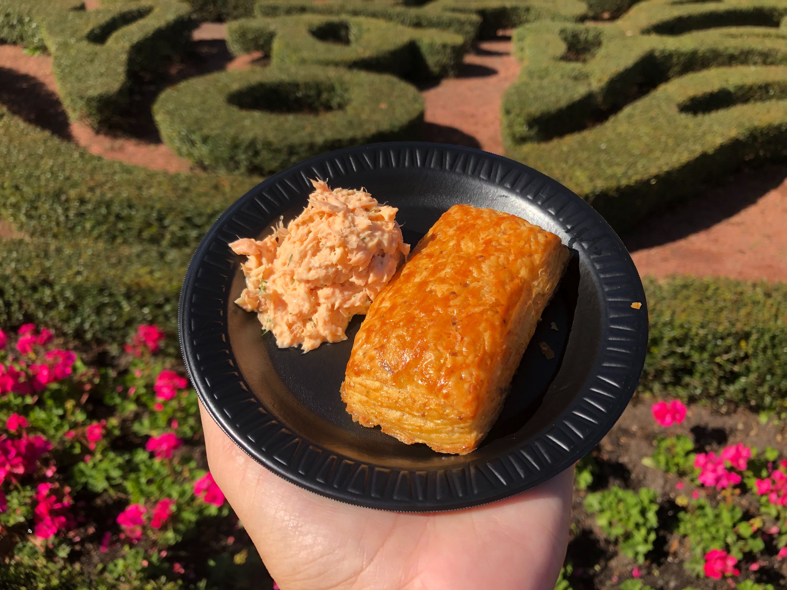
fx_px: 637
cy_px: 295
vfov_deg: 49.7
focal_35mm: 28
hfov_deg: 63.4
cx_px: 394
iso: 20
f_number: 1.8
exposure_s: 1/1333
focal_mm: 3.99
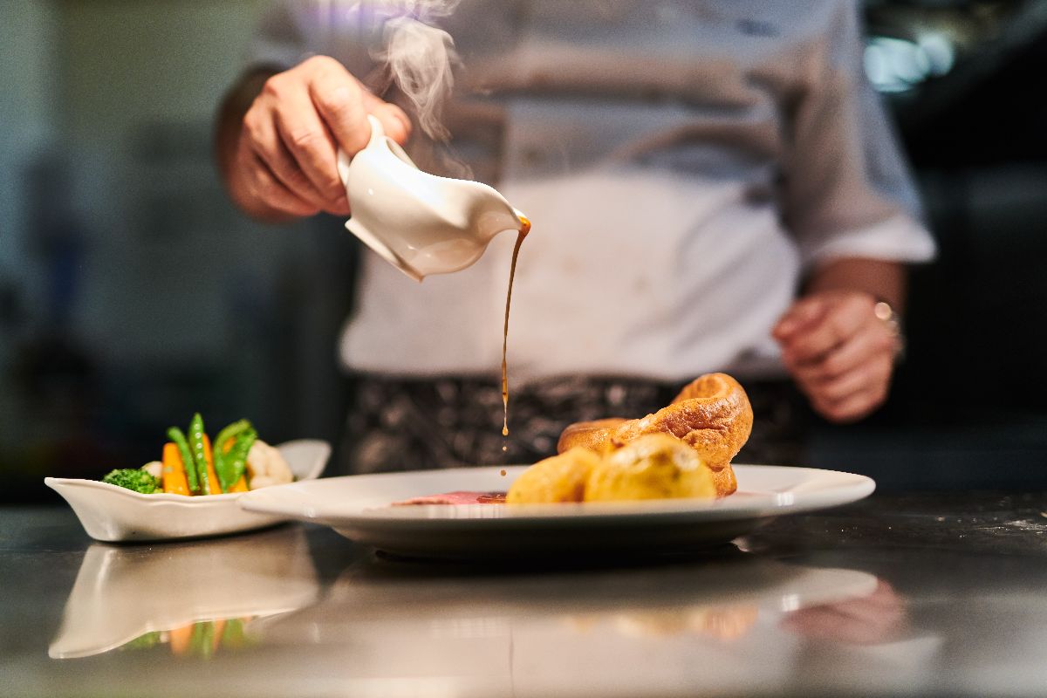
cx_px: 524
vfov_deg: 27.0
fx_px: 1454
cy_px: 349
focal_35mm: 50
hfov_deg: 39.6
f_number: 1.4
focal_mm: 50
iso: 500
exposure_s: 1/4000
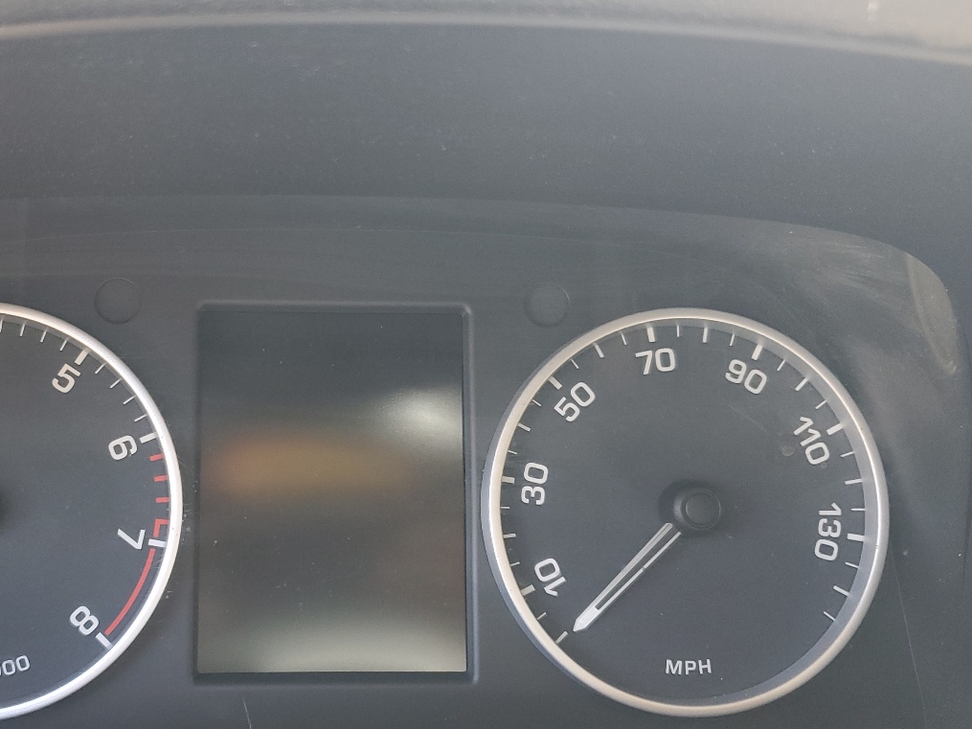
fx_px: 1151
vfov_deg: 35.1
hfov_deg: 44.8
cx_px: 295
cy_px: 418
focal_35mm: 41
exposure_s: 1/120
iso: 71
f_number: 1.5
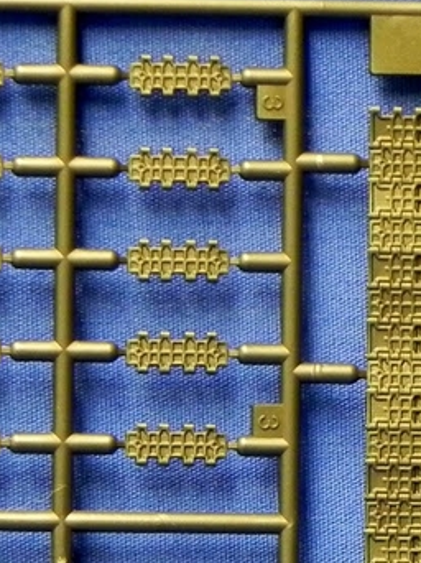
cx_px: 525
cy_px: 573
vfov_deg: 7.0
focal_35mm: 281
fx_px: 4562
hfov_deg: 5.3
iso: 400
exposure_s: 1/6.8
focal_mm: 13.4
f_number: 4
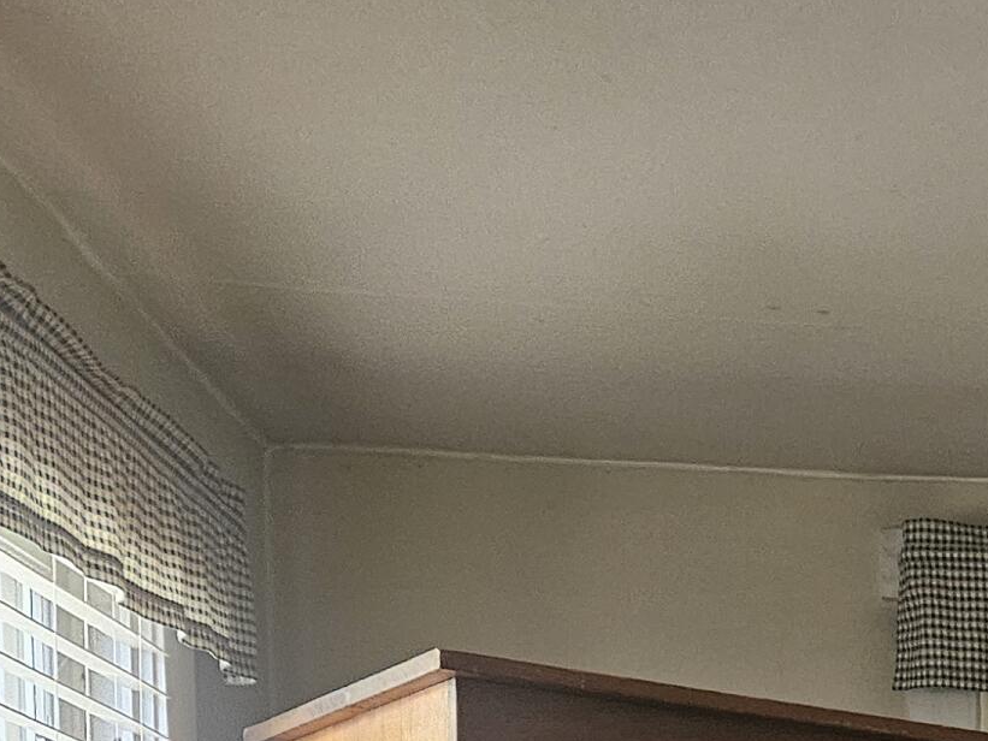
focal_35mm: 84
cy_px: 1271
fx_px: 2398
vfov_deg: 15.5
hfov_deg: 21.5
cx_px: 1213
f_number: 1.8
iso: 640
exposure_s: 1/60
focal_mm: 5.4
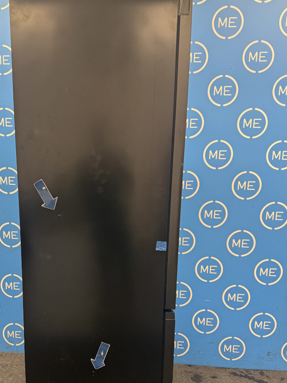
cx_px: 108
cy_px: 237
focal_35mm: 33
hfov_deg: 42.6
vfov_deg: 54.8
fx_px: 365
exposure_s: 1/50
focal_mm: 6.76
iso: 200
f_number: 1.78
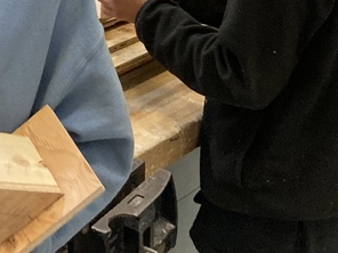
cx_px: 1
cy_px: -25
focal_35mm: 97
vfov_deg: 14.9
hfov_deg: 19.6
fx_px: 947
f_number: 1.8
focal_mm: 3.99
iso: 320
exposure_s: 1/40
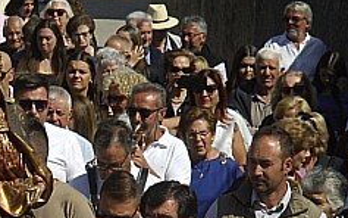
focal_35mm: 465
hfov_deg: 4.5
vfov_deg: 2.8
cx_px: -51
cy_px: 213
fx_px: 4407
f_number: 16
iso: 250
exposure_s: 1/200
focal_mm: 85
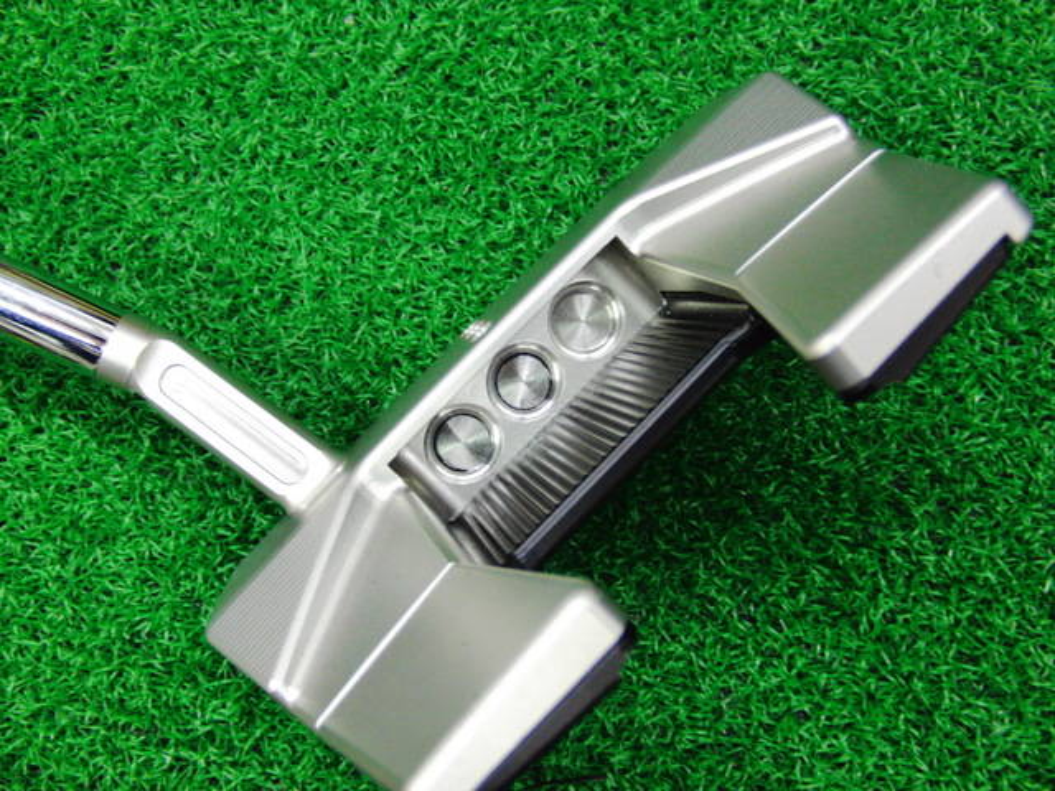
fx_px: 1128
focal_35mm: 37
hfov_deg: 50.1
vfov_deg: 38.7
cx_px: 528
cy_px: 396
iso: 400
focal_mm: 6.42
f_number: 3.6
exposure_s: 1/30
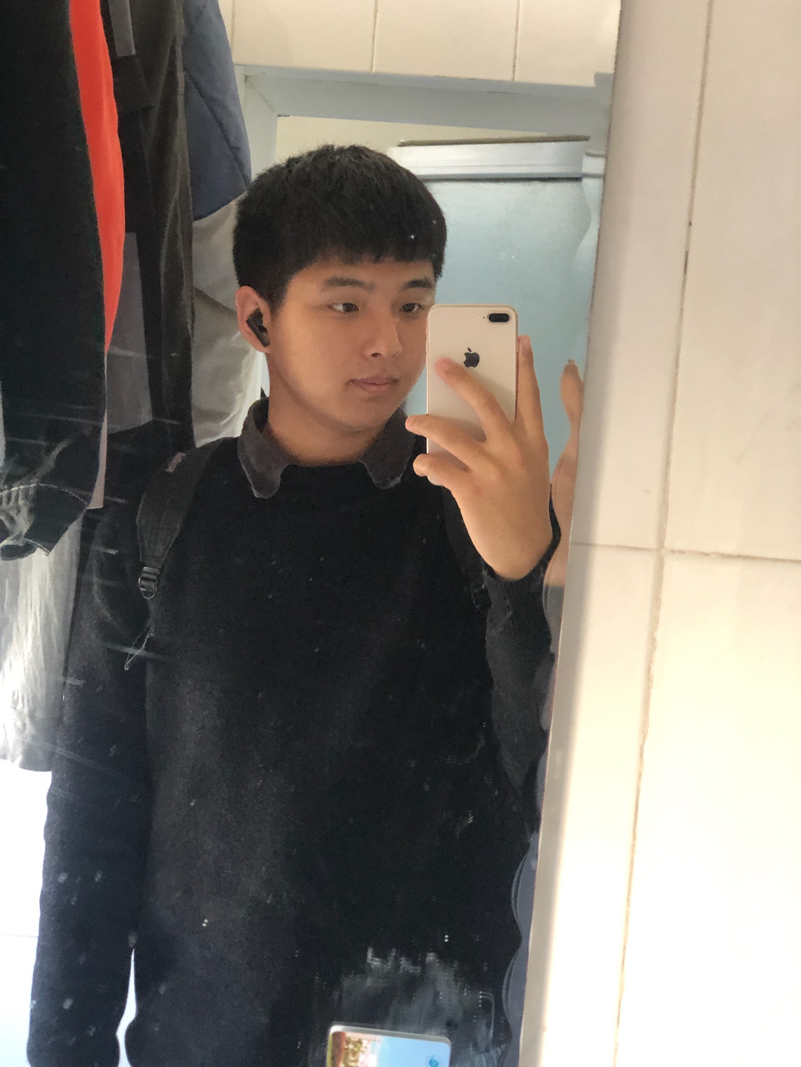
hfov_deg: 25.7
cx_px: 400
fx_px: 1759
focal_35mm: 57
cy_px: 534
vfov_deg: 33.8
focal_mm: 6.6
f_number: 2.8
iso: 640
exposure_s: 1/60
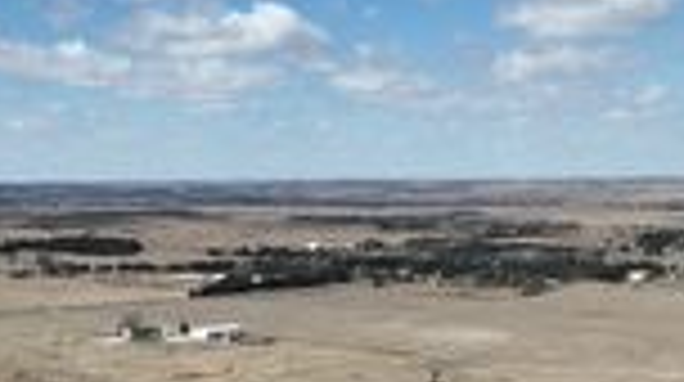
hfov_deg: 26.5
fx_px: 1340
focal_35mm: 74
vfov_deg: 14.9
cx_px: -54
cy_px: 593
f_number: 2.8
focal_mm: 12.29
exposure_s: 1/2500
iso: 100
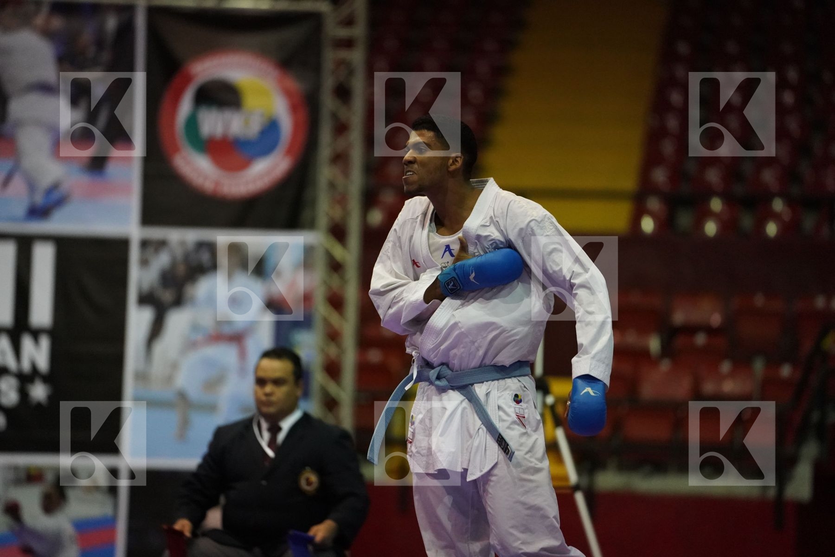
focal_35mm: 200
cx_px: 418
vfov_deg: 6.9
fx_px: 4639
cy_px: 278
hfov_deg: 10.3
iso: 6400
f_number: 2.8
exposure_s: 1/800
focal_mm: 200
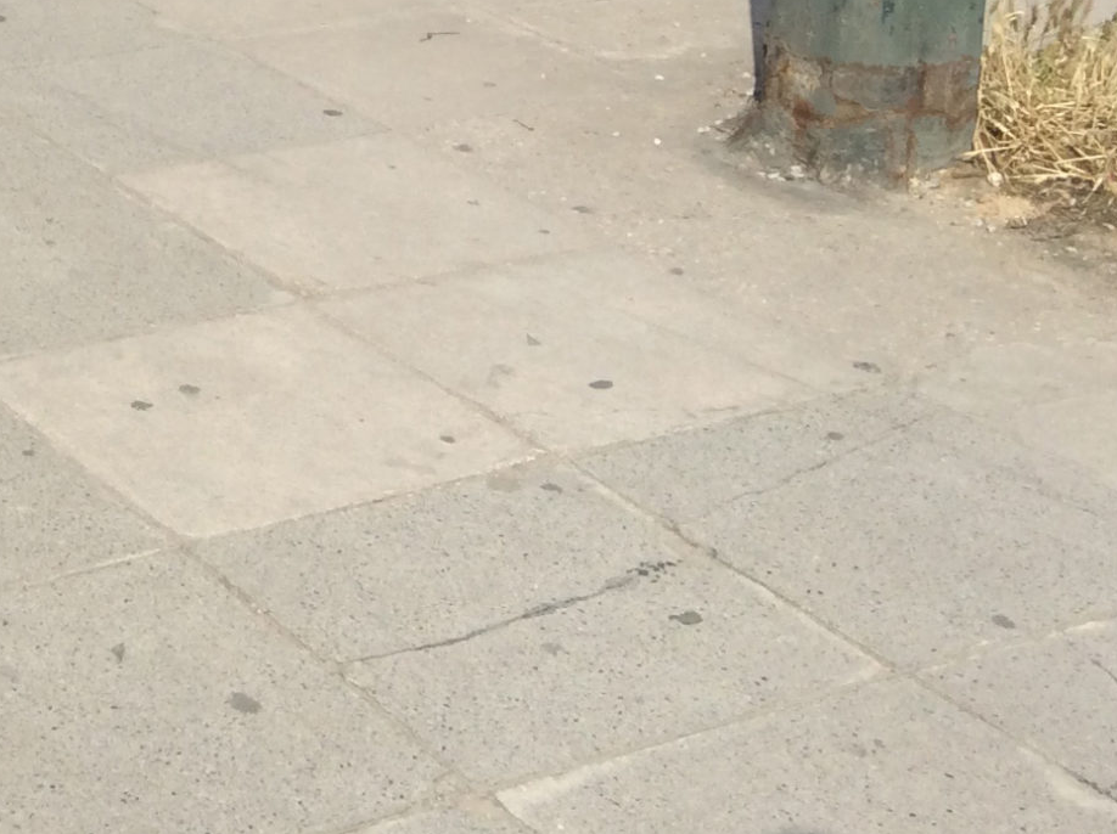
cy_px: -265
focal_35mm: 92
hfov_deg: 20.2
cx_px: -153
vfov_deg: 15.2
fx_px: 2965
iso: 32
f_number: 2.4
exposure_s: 1/2288
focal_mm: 3.3
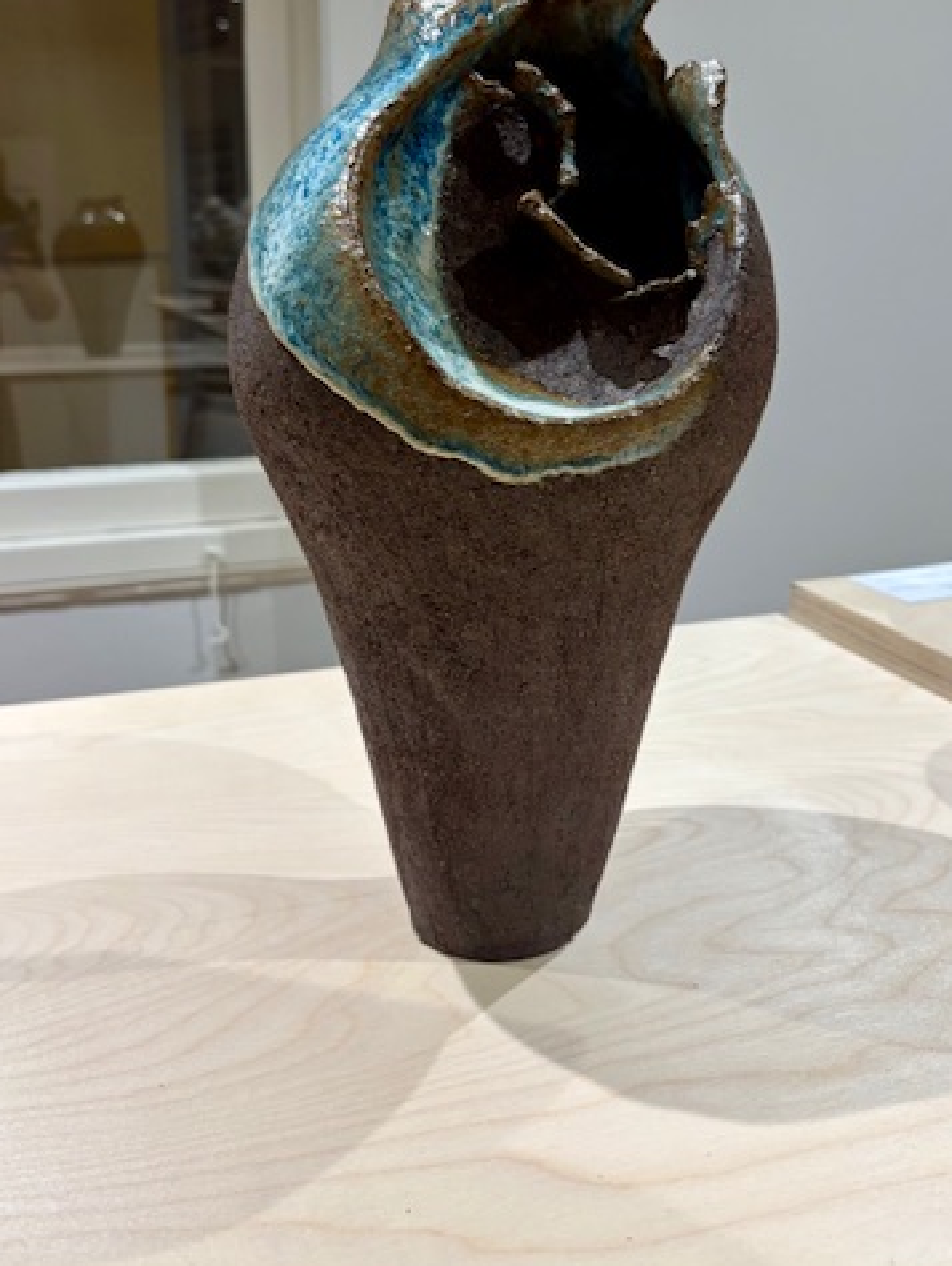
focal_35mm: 35
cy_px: 426
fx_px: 1282
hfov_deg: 40.7
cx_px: 533
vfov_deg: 51.7
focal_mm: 5.96
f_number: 1.6
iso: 125
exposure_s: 1/50
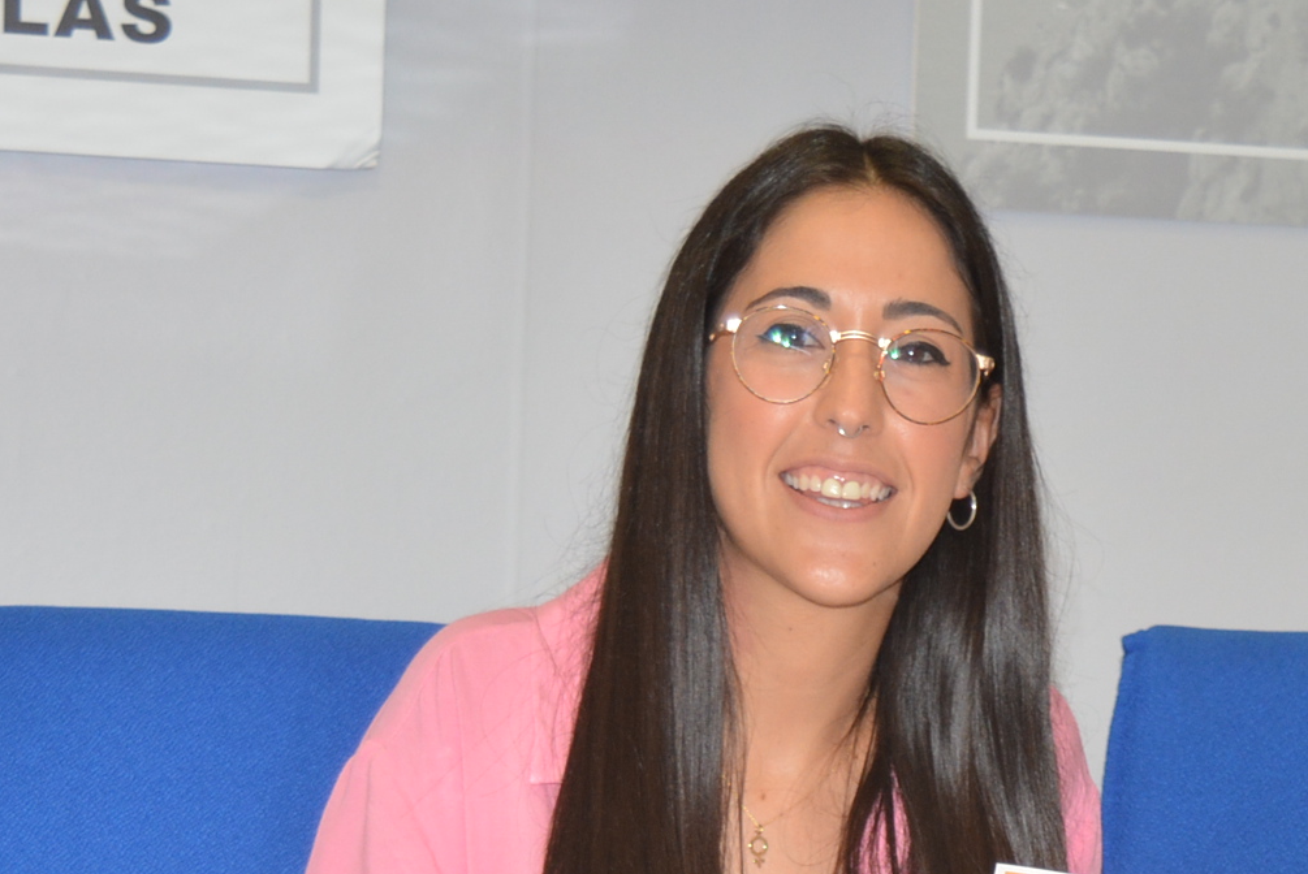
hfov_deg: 15.1
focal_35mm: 134
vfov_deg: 10.0
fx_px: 4873
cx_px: 1153
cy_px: 1206
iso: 400
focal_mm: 30
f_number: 4.2
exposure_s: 1/60
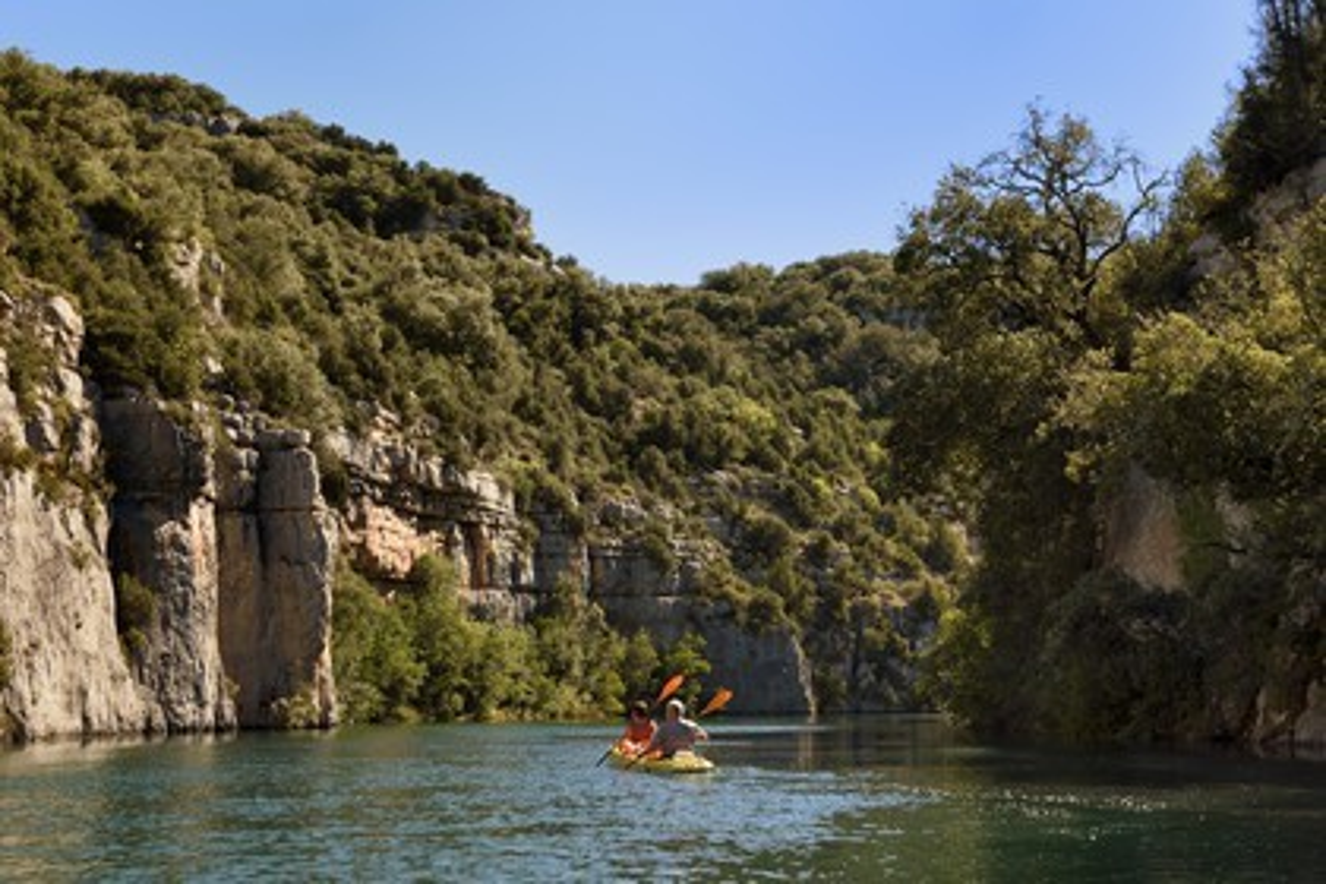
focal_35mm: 58
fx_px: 2136
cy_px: 442
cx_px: 663
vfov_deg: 23.4
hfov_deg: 34.5
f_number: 7.1
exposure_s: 1/320
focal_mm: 58
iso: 200
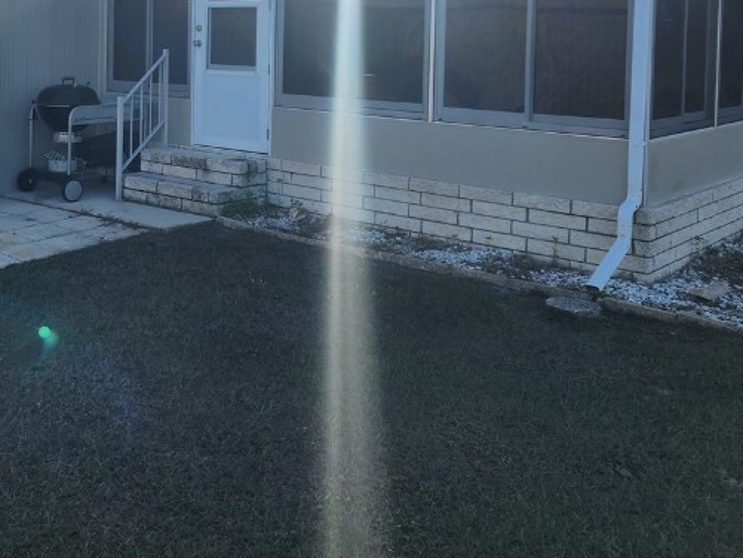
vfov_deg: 29.7
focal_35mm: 47
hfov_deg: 39.4
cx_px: 194
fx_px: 1009
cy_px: 67
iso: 12
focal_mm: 6.4
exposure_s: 1/1195
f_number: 1.8
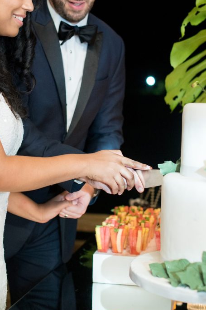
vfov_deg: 26.9
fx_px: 644
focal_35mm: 75
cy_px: 111
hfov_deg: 18.2
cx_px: 86
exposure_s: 1/125
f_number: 2.8
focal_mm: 50
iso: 1600
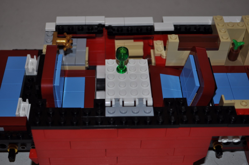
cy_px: 82
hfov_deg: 33.4
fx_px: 415
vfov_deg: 22.6
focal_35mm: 60
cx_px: 124
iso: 200
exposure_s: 1/30
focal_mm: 40
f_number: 5.6
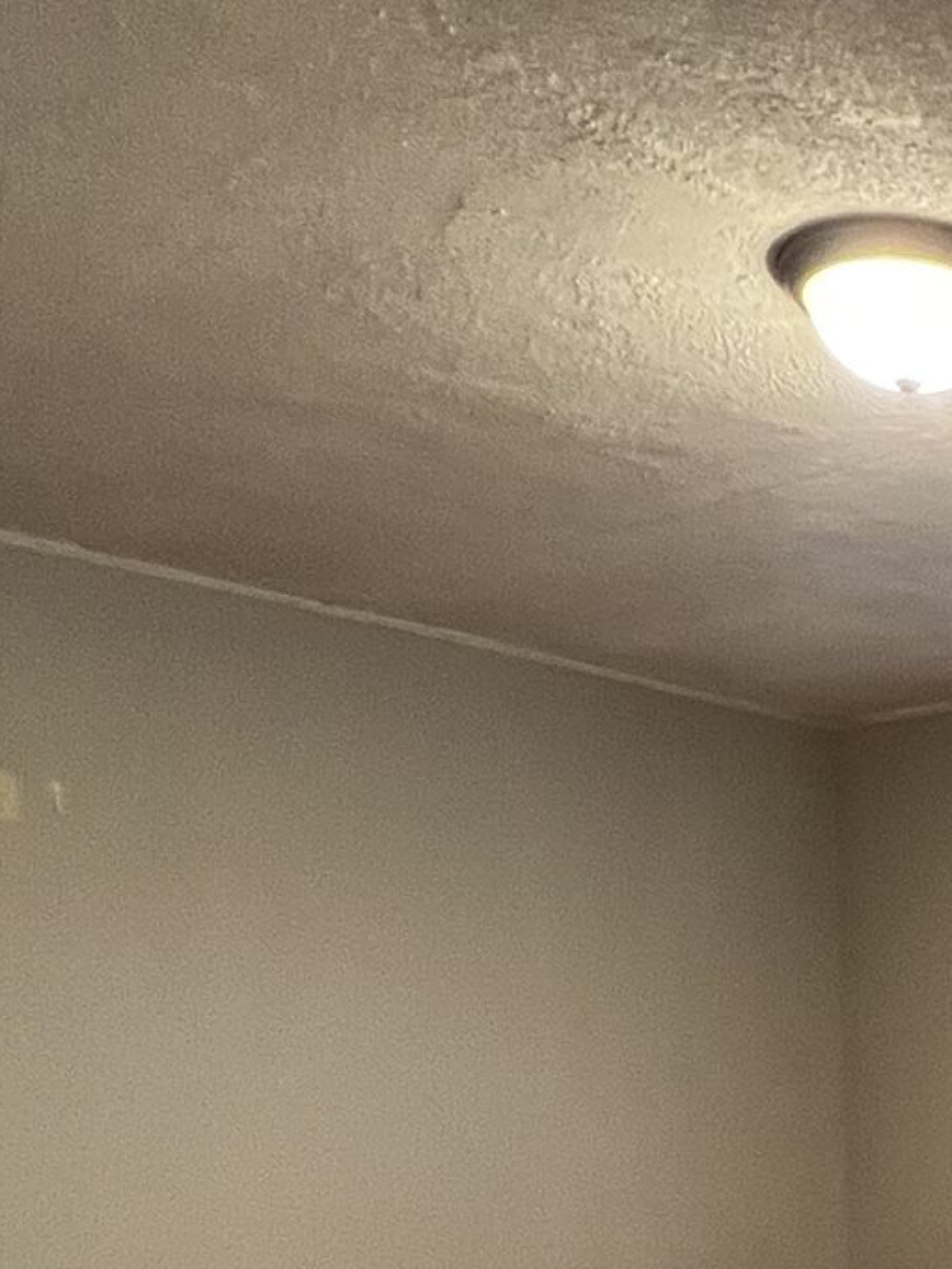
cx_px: 1317
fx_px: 1613
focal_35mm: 44
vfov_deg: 37.1
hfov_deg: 26.5
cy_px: 1344
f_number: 1.8
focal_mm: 1.57
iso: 320
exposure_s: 1/60
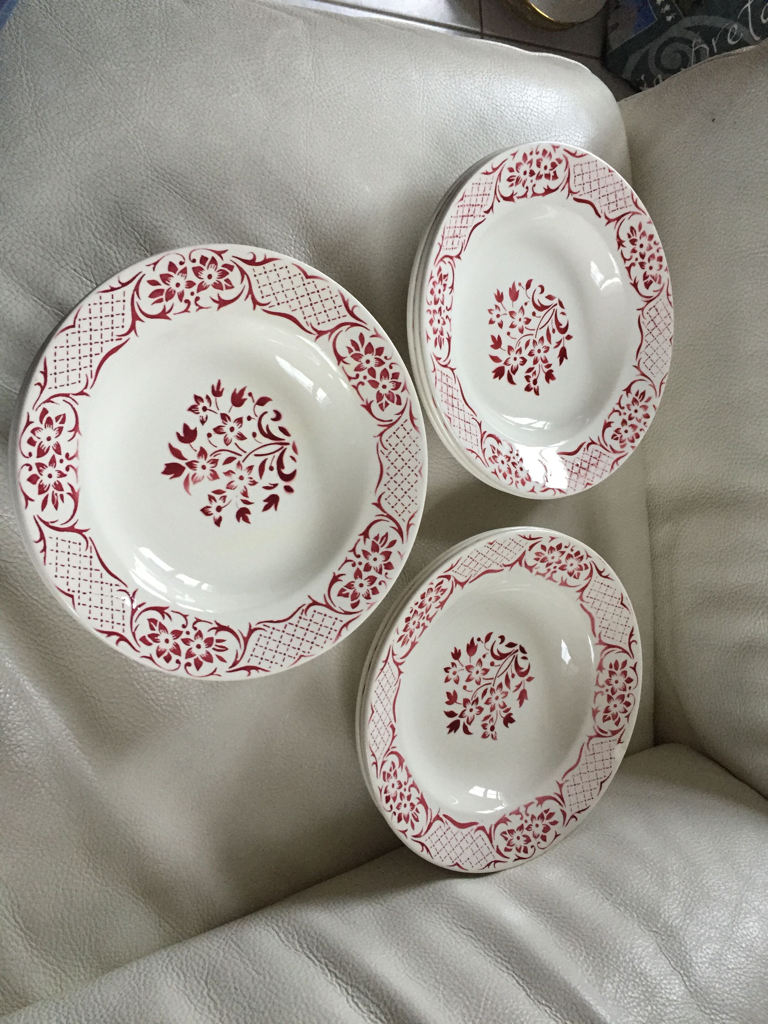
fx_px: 858
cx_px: 384
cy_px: 512
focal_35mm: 29
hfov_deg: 48.2
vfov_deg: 61.7
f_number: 2.2
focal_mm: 4.15
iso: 200
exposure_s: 1/33
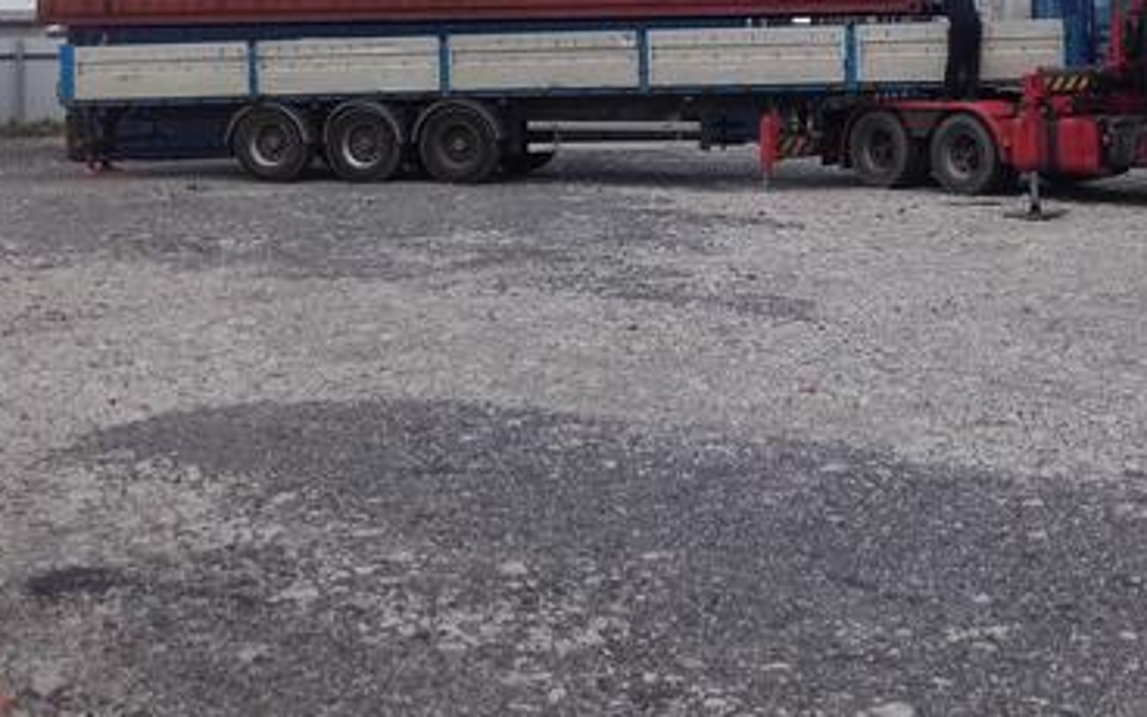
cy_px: 8
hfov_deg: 34.6
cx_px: 817
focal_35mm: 58
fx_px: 1813
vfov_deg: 21.6
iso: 50
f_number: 2.2
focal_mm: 3.3
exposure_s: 1/601
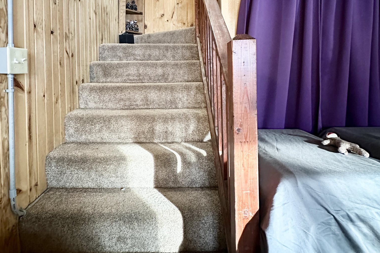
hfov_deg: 78.5
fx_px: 232
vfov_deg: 55.4
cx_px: 178
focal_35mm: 22
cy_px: 74
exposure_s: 1/40
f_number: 2.2
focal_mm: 2.22
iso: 1000
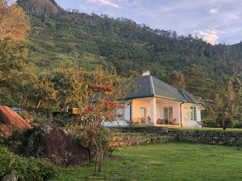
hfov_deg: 46.7
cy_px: 93
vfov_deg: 36.0
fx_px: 280
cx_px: 138
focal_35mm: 40
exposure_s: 1/120
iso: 50
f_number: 1.8
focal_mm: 4
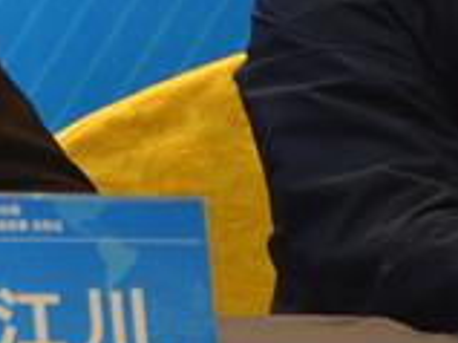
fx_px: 8157
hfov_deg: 3.2
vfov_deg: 2.4
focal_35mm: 617
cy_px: -222
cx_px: -357
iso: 1100
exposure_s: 1/30
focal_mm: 105
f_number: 5.6
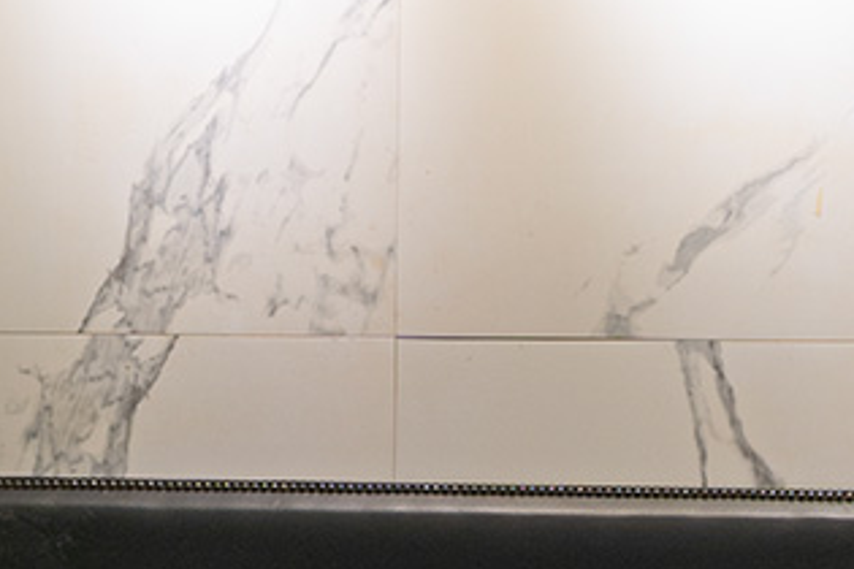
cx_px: 1402
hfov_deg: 17.1
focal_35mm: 104
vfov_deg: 13.1
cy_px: 389
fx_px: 2467
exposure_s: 1.6
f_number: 9
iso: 100
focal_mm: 16
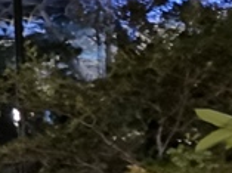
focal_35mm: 138
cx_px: -327
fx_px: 923
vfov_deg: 10.7
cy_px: 127
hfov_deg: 11.7
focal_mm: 3.95
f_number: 1.8
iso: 4000
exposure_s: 1/16.7
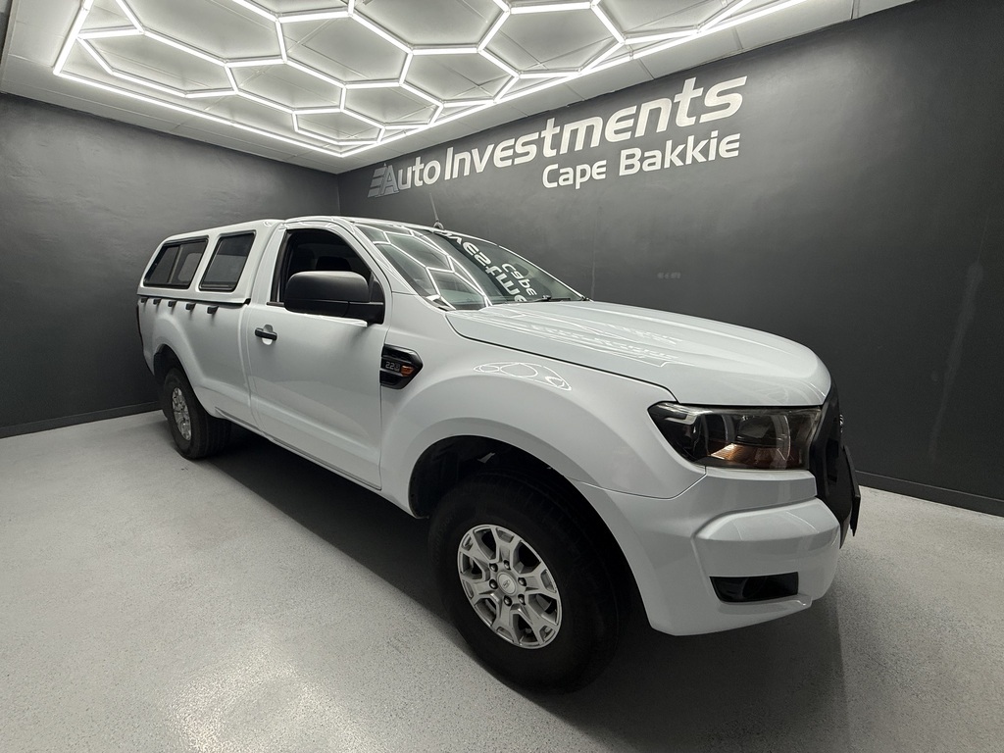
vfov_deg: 85.7
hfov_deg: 102.1
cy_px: 376
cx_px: 502
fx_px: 406
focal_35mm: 14
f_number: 2.2
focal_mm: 2.22
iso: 100
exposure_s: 1/100
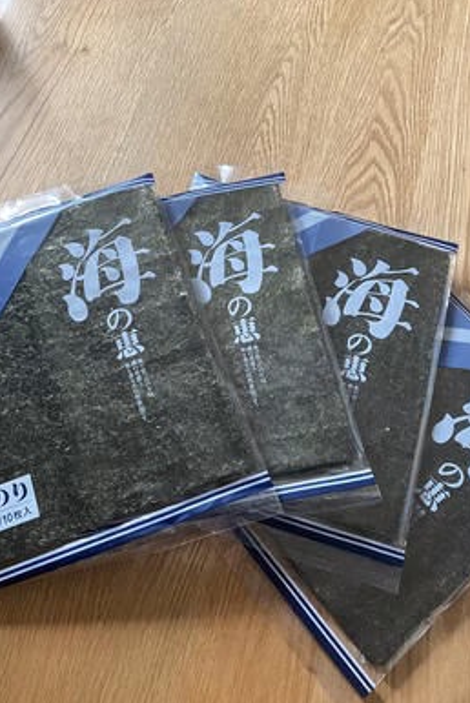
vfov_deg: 65.4
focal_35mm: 28
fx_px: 547
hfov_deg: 46.4
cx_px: 211
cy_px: 353
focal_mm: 4.25
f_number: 1.8
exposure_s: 1/60
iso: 250
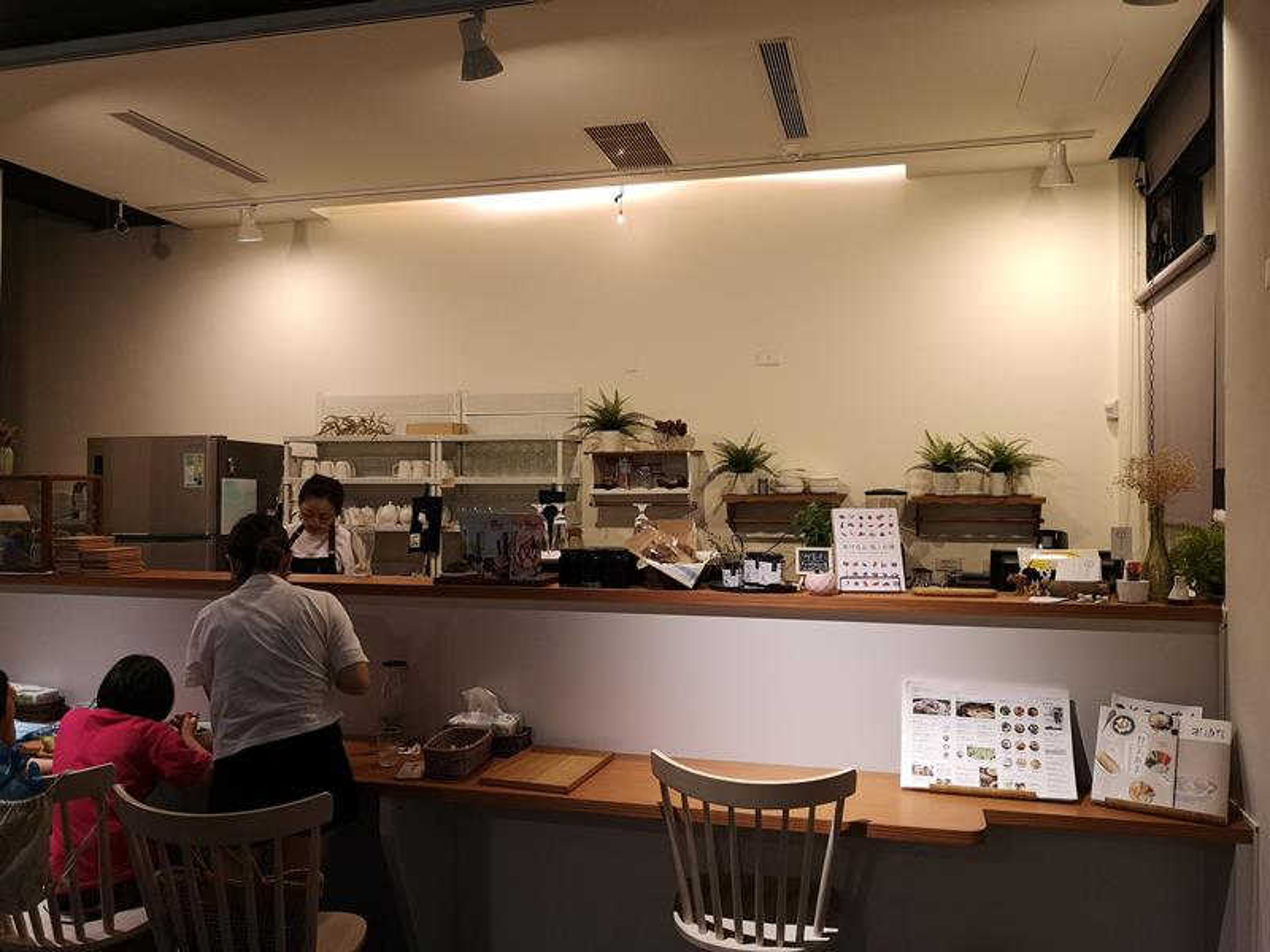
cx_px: 635
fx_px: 991
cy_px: 476
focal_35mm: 27
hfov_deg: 65.3
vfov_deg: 51.4
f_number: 1.8
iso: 160
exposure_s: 1/60
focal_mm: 3.95
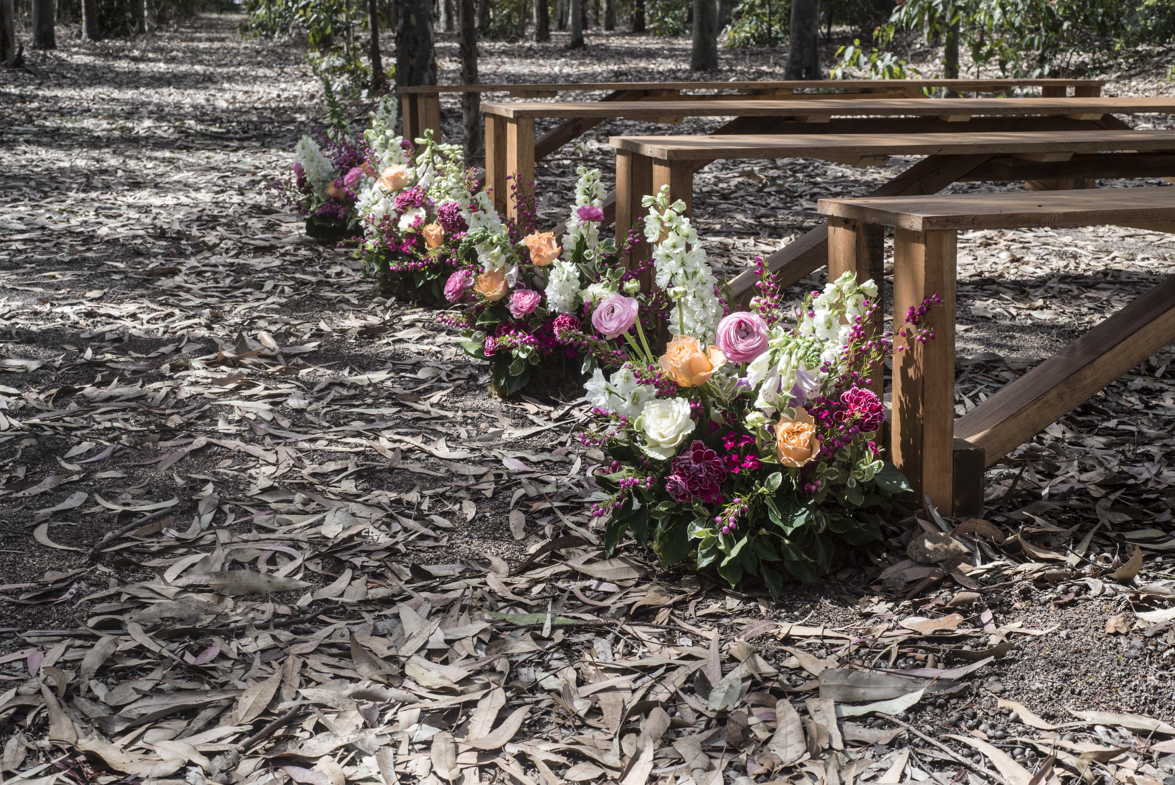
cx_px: 588
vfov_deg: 27.0
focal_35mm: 50
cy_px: 392
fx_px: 1632
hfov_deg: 39.6
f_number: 11
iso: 400
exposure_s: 1/125
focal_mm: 50
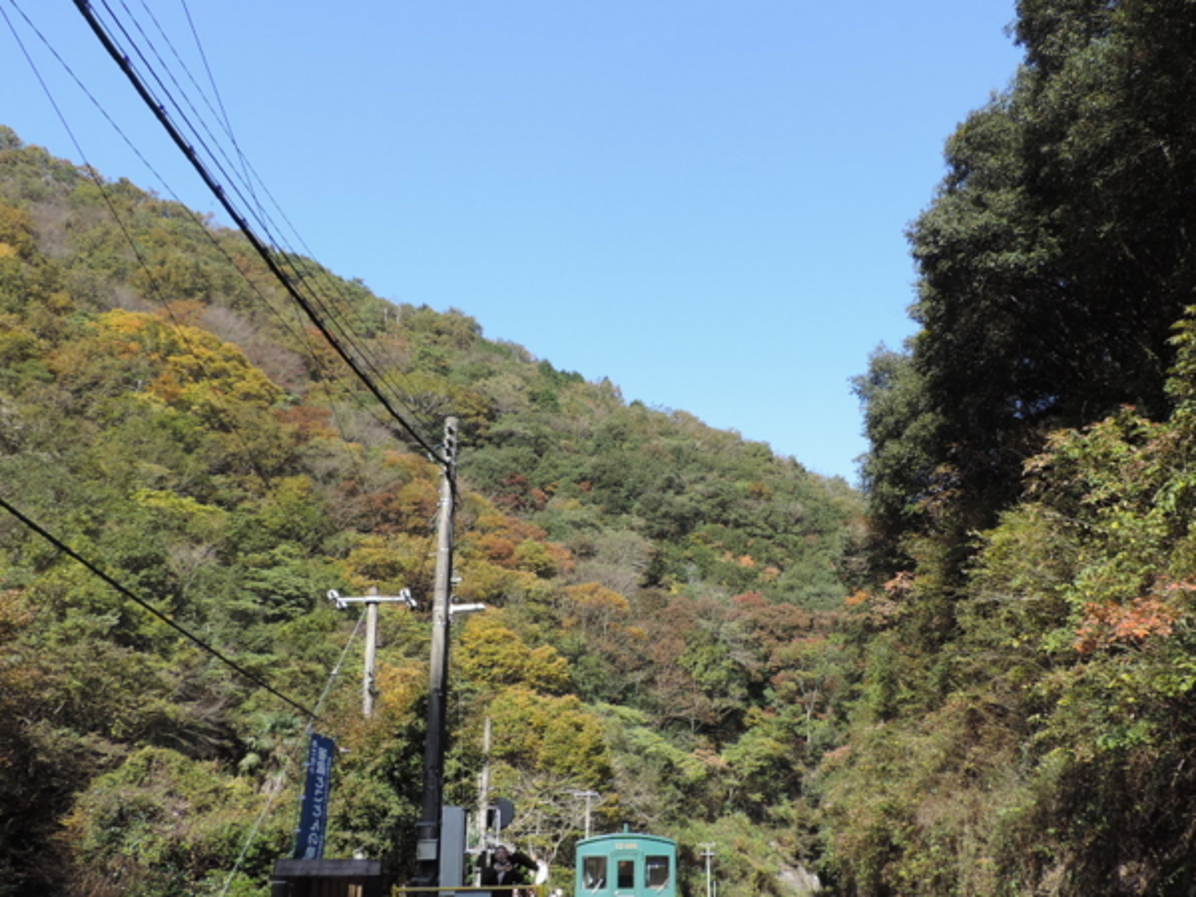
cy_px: 514
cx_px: 702
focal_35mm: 32
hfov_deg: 56.5
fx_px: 1106
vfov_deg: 44.0
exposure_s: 1/400
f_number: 3
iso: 80
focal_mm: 4.3
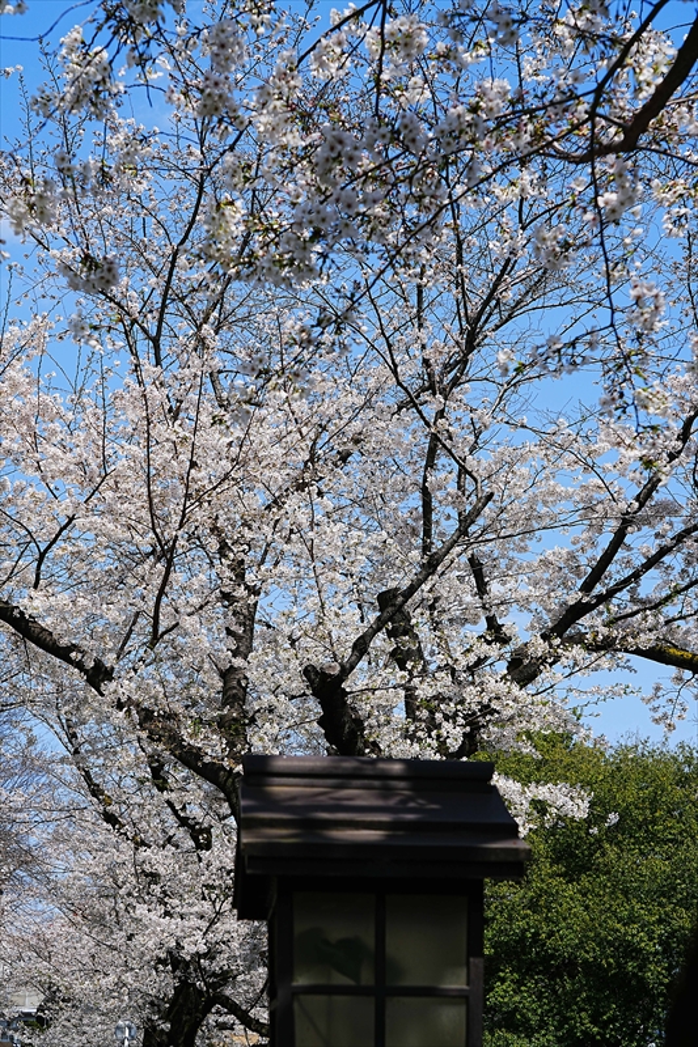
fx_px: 1396
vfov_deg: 41.1
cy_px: 524
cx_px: 349
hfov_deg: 28.1
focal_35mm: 48
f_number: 8
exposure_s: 1/500
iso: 100
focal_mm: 48
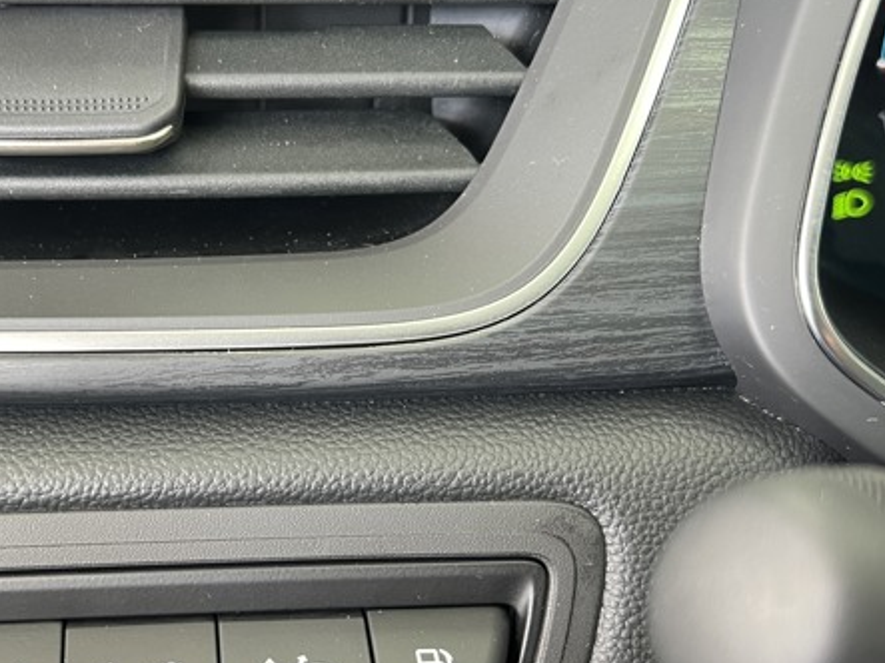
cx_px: 266
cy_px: 457
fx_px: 1201
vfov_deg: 30.6
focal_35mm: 47
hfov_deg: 39.7
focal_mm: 5.7
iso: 320
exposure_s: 1/50
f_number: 1.5
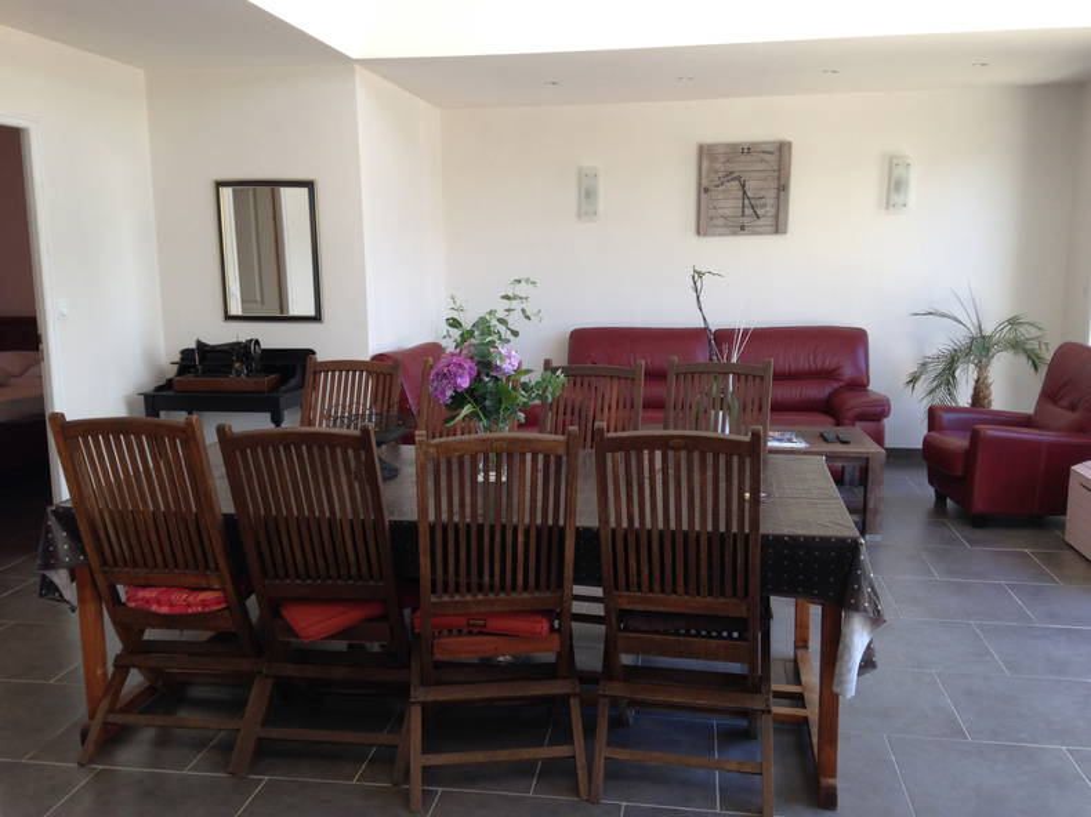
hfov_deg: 55.4
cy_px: 408
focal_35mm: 33
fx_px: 1040
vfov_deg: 42.9
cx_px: 546
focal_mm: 4.12
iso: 50
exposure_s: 1/30
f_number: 2.4
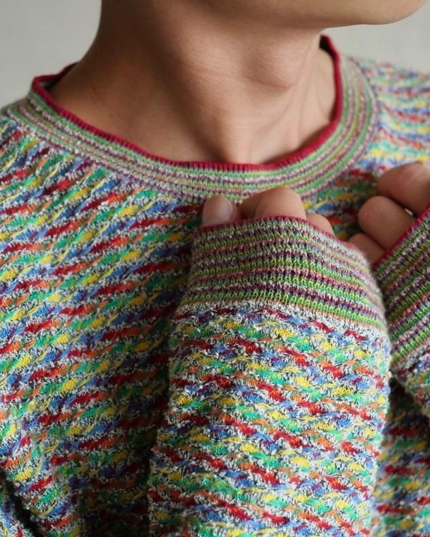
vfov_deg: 26.4
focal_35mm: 72
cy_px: 257
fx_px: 1145
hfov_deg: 21.3
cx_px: 217
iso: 2500
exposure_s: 1/80
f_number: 3.8
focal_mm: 34
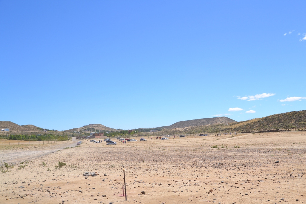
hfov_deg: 31.9
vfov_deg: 21.6
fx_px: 536
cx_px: 153
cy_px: 102
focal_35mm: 63
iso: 100
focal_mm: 42
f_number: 9
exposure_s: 1/320
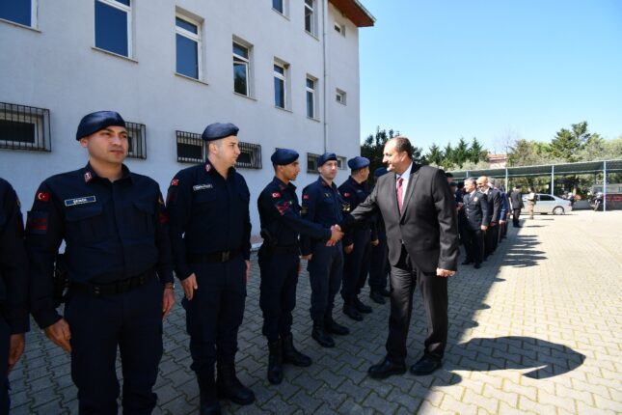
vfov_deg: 77.3
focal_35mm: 15
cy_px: 208
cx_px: 311
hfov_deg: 100.4
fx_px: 259
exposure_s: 1/160
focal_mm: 10
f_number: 6.3
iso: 100
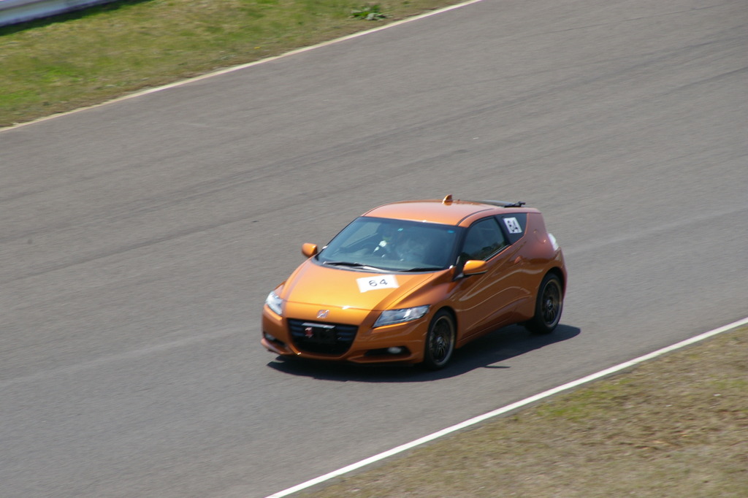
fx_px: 7789
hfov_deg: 5.5
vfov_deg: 3.7
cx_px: 374
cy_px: 249
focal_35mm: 375
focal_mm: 250
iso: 200
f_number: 16
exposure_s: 1/125
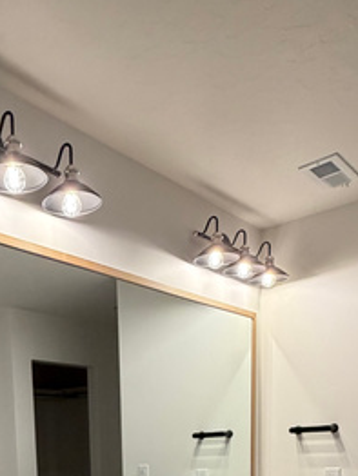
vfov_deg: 37.5
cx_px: 69
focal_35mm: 41
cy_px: 536
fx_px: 564
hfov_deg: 34.1
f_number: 2.2
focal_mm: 2.22
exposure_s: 1/120
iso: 320
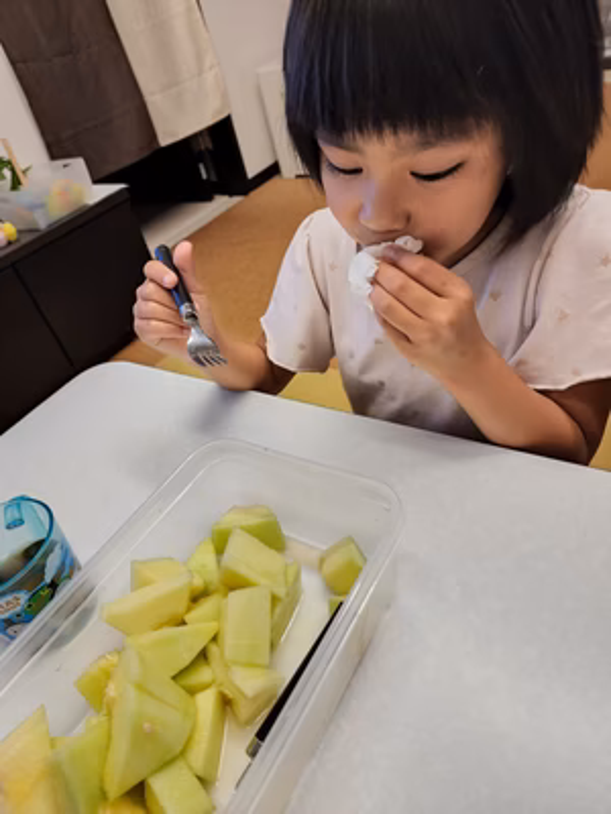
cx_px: 306
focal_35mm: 23
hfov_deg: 58.9
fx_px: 541
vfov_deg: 73.9
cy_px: 407
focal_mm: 6.4
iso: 640
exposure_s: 1/60
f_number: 1.8
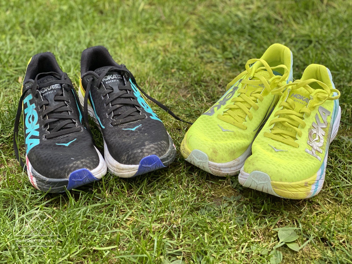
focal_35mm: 52
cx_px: 176
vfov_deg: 28.0
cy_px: 132
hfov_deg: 36.8
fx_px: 529
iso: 200
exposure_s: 1/122
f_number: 2
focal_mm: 6
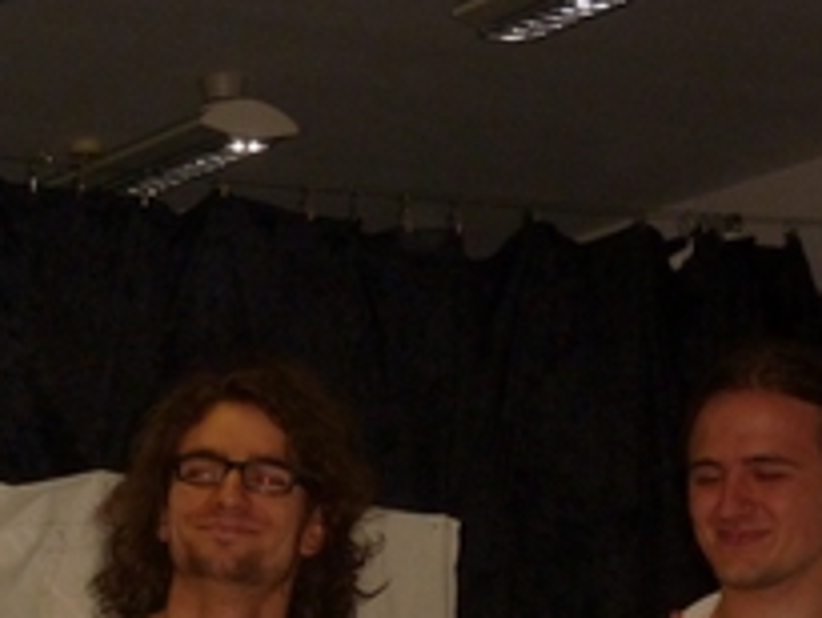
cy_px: 710
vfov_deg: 9.4
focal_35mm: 157
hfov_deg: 12.5
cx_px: 168
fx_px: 3730
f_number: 4.1
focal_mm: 11
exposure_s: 1/250
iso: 320
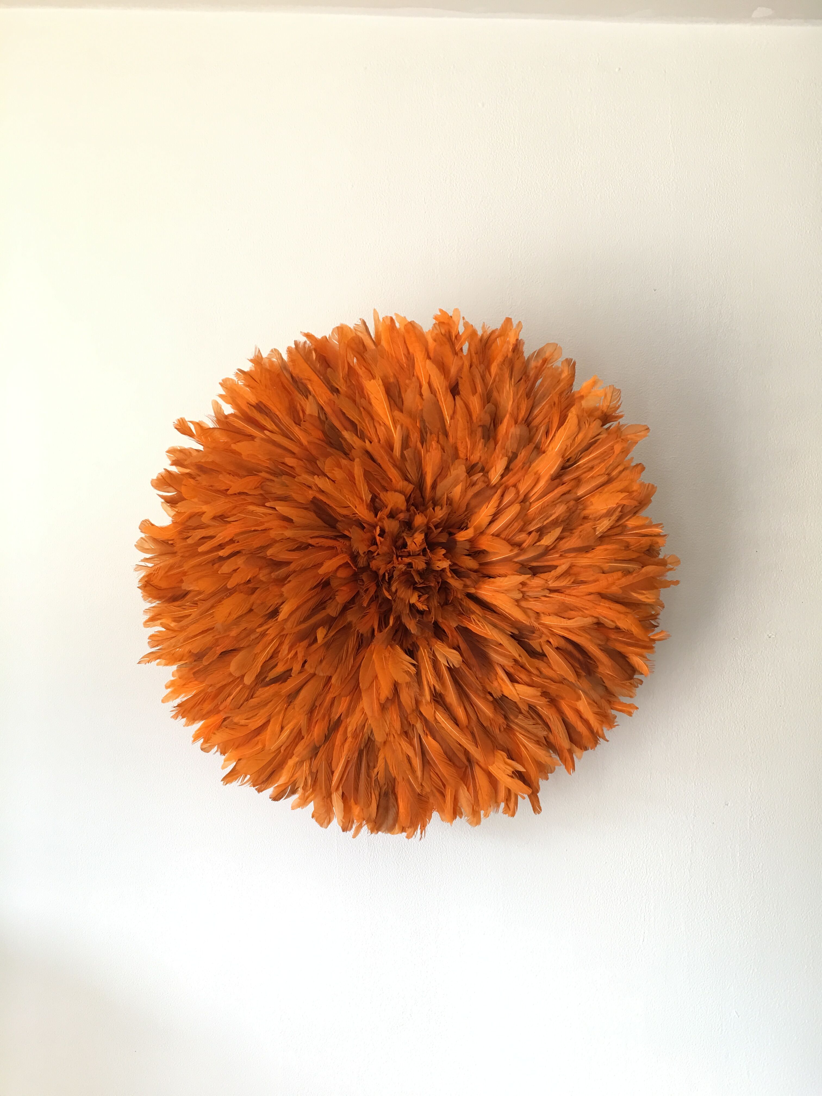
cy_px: 548
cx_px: 411
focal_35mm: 29
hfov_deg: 48.2
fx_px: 918
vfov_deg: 61.7
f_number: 2.2
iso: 32
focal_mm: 4.15
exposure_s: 1/17
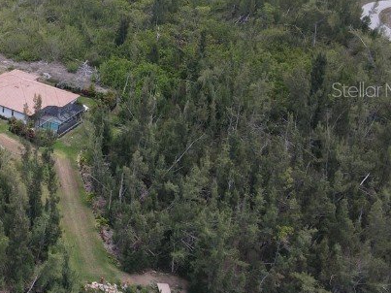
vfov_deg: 23.9
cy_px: 89
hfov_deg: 27.9
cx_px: -74
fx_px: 689
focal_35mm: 61
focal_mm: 4.5
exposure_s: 1/320
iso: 100
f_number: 2.8
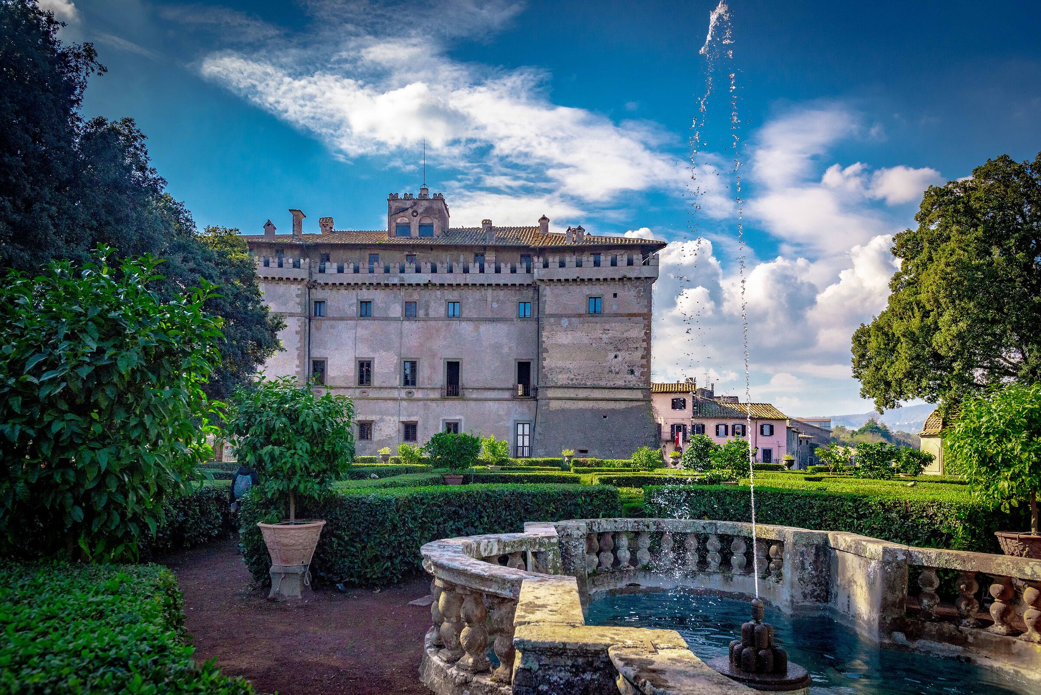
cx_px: 520
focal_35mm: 24
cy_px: 348
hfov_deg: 73.7
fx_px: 694
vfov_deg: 53.2
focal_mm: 24
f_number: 6.3
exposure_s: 1/5000
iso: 2000
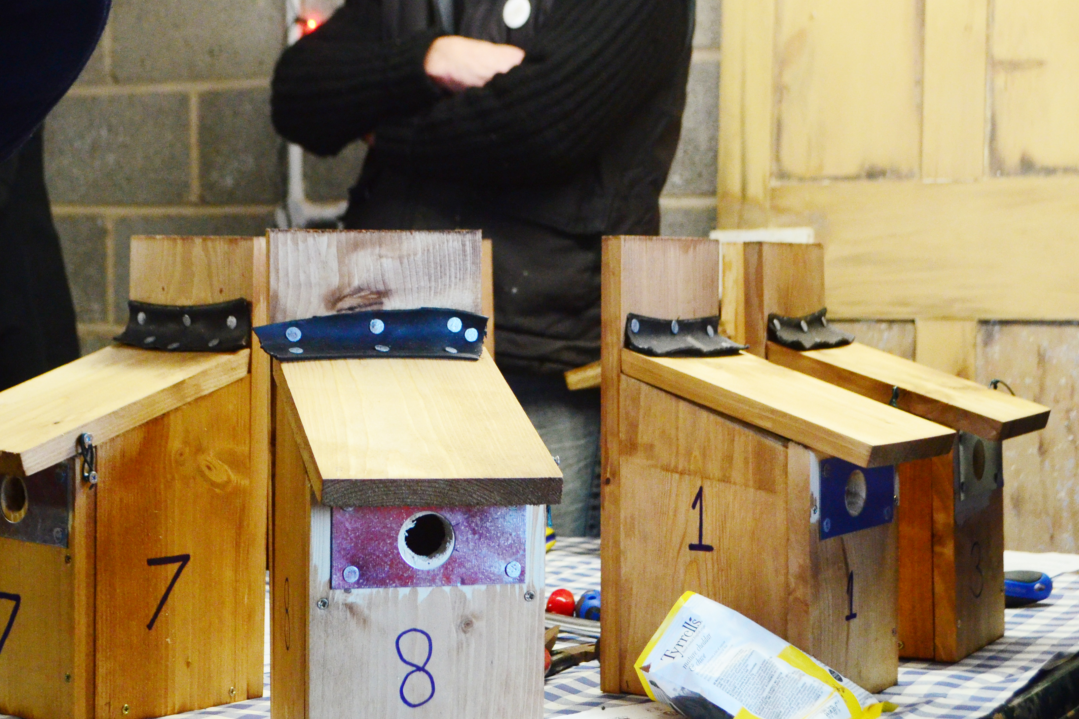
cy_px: 409
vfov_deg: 19.7
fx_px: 2068
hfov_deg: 29.2
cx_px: 472
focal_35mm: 69
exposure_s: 1/250
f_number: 4.5
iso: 2000
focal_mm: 30
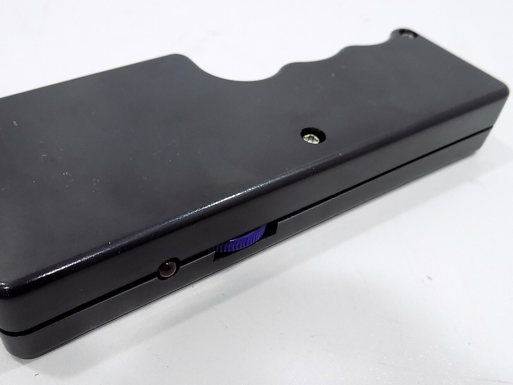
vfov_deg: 40.7
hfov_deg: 52.3
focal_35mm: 35
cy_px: 201
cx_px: 206
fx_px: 519
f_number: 3.2
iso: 200
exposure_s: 1/30
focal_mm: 4.8
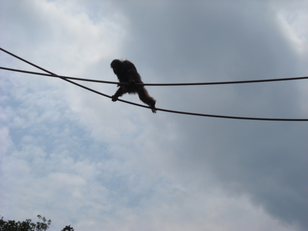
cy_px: 116
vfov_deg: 14.1
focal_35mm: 105
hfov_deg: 18.7
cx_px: 154
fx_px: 934
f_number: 9.3
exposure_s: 1/500
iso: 64
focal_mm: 17.1
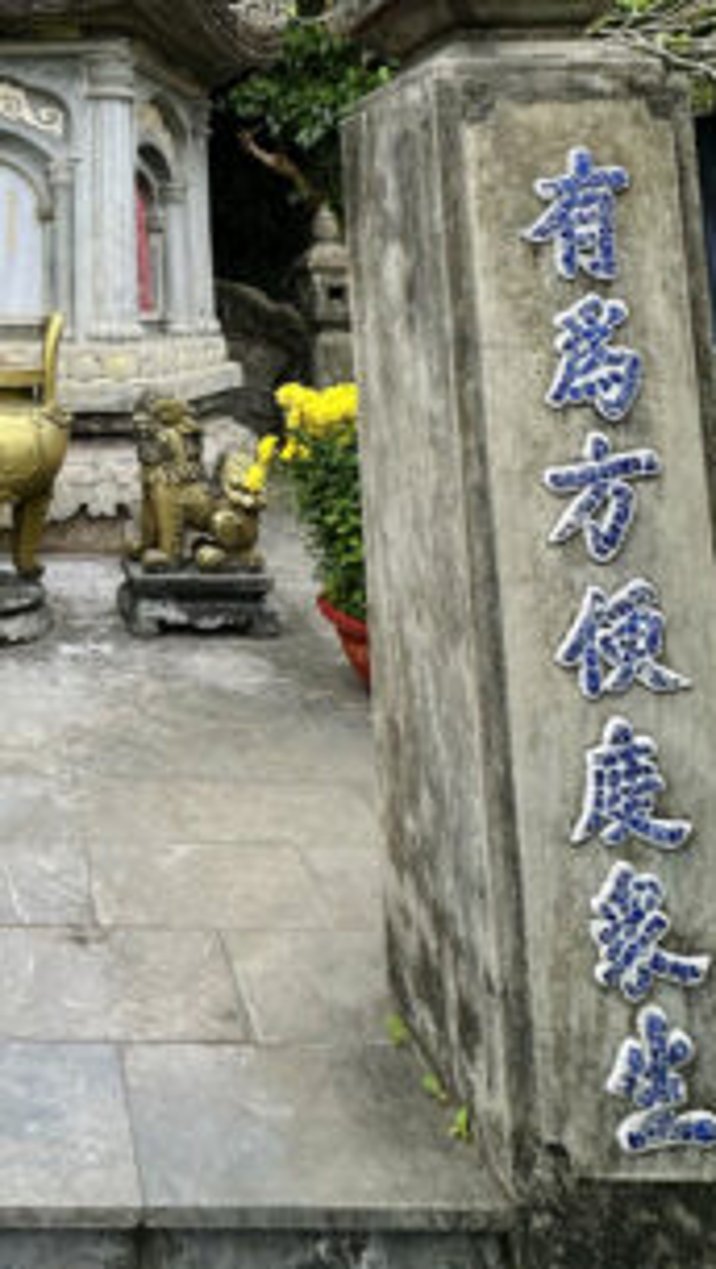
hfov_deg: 36.6
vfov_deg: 59.5
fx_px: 943
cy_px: 166
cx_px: -25
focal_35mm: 28
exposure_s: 1/178
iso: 40
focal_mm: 2.22
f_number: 2.2
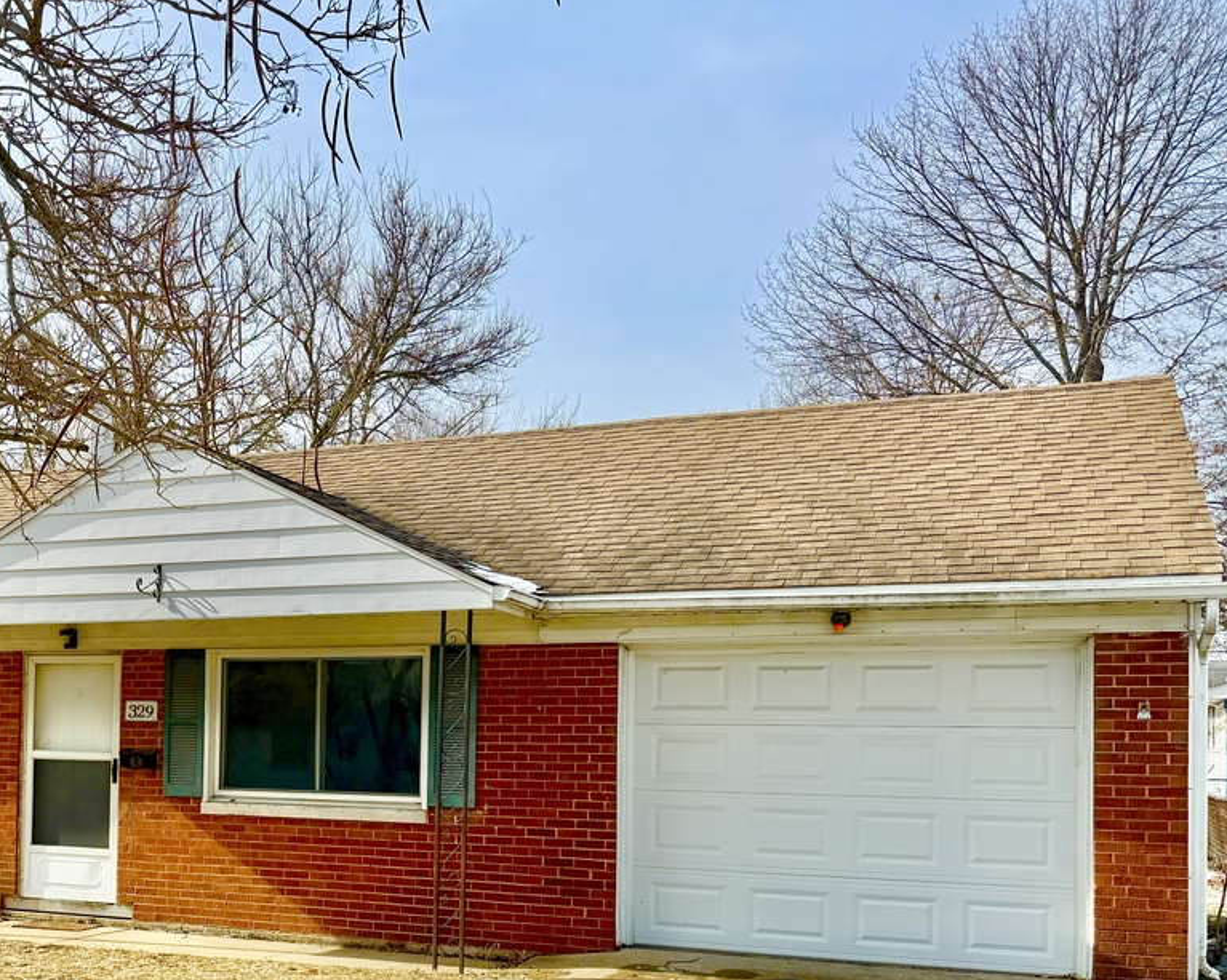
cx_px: 139
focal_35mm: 44
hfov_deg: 39.2
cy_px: 719
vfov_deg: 33.5
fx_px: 1597
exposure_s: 1/4975
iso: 80
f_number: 1.78
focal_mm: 6.76
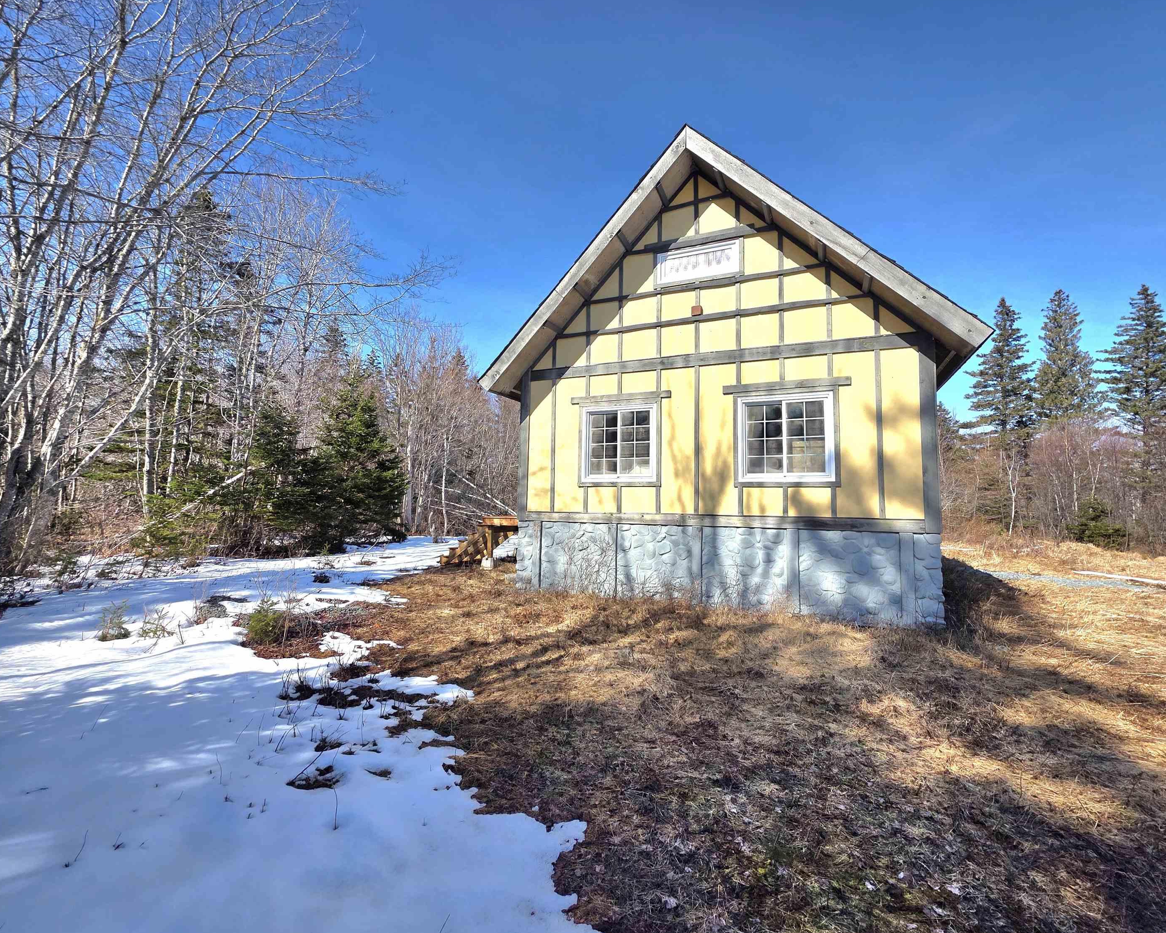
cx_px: 611
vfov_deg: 88.0
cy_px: 463
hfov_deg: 100.6
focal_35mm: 14
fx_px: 483
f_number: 1.9
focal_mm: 2.2
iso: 40
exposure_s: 1/2500
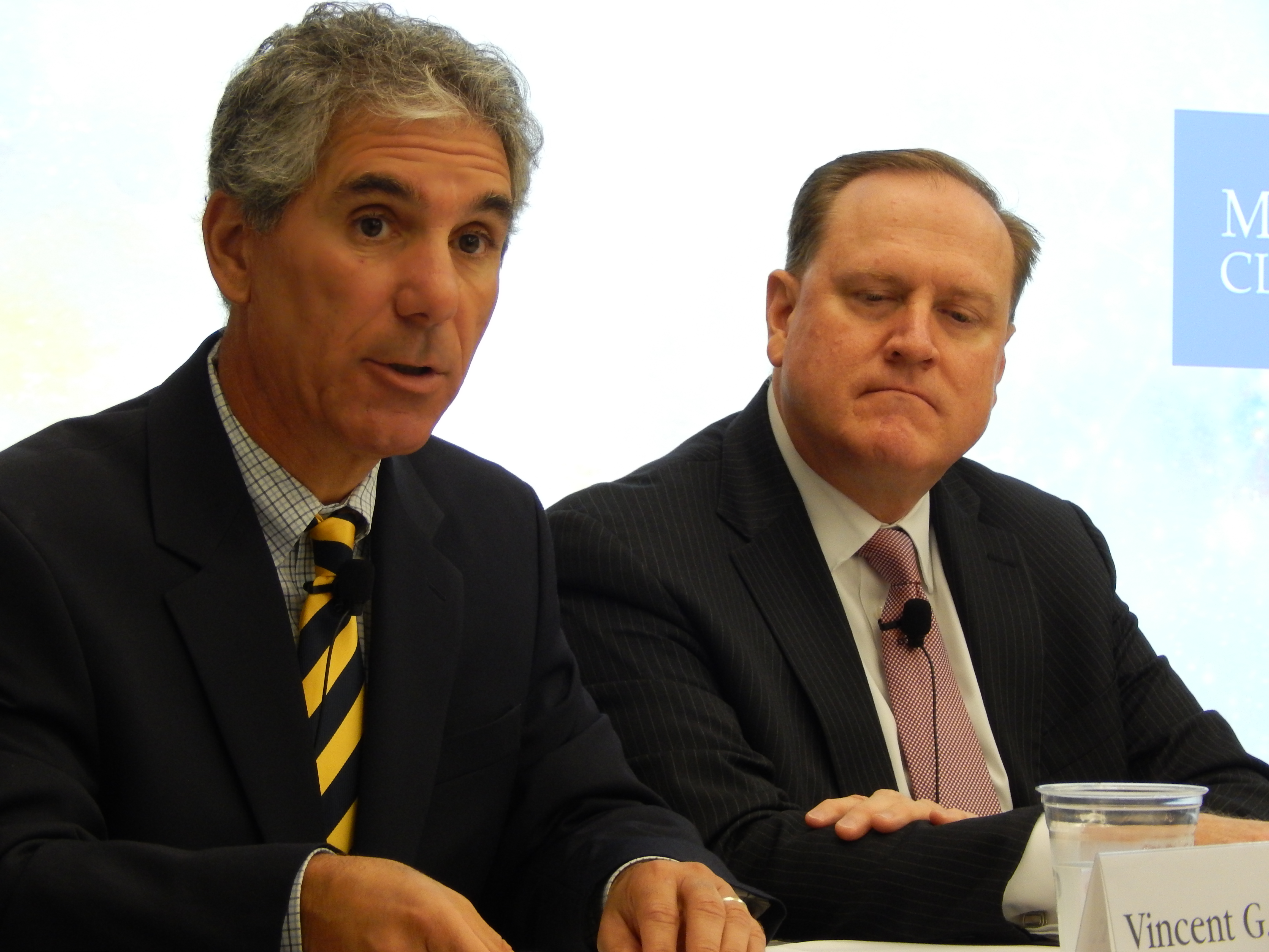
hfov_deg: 13.9
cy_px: 476
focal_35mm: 142
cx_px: 634
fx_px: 5206
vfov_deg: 10.4
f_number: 4.9
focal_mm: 25.3
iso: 400
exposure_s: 1/20
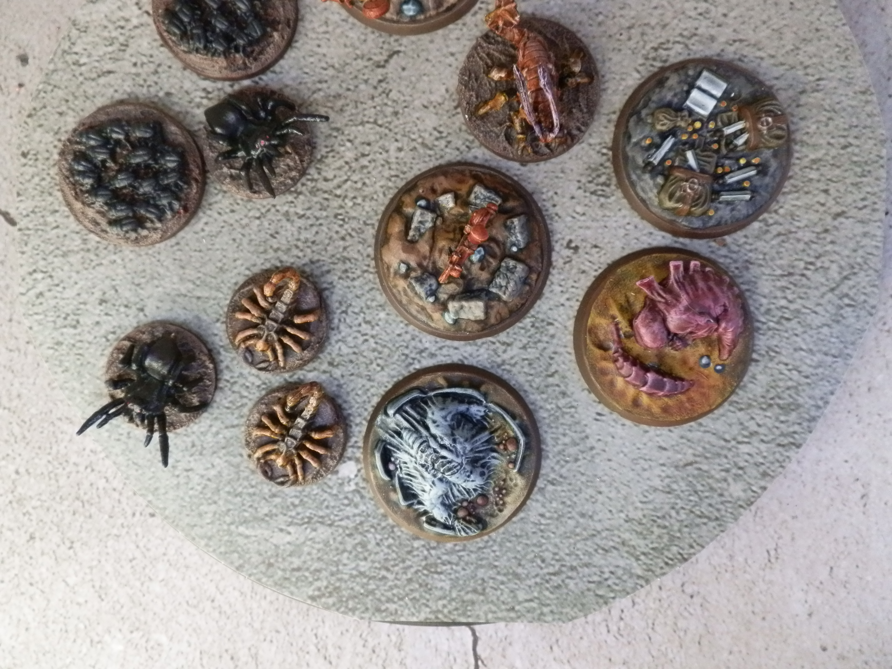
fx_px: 722
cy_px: 334
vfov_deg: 49.7
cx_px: 446
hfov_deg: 63.4
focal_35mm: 28
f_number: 3.1
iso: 400
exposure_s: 1/80
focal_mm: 5
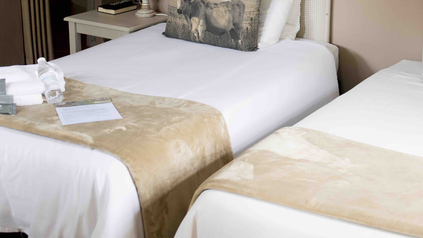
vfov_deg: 18.0
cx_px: 346
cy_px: 28
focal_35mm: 66
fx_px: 740
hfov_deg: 31.0
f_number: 3.2
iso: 800
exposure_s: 1/250
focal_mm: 35
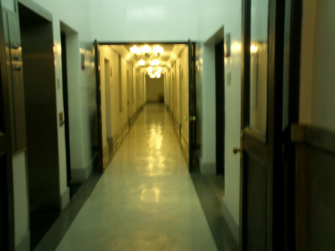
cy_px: 126
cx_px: 168
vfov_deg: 38.7
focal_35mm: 37
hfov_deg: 50.1
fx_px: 358
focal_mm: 5.6
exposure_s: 1/5
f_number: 3.5
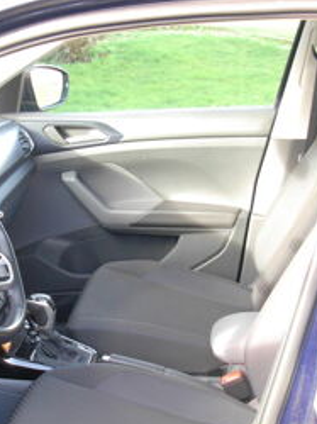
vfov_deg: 26.6
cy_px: 275
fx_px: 893
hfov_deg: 20.0
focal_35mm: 73
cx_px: 97
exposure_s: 1/32
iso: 137
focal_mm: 6.3
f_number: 2.9
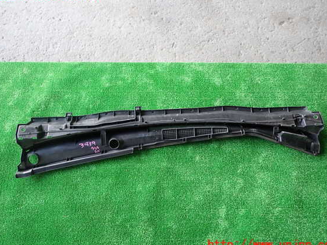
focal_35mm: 27
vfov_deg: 51.4
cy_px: 120
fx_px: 255
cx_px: 164
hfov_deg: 65.3
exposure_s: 1/30
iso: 200
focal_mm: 4.5
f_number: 2
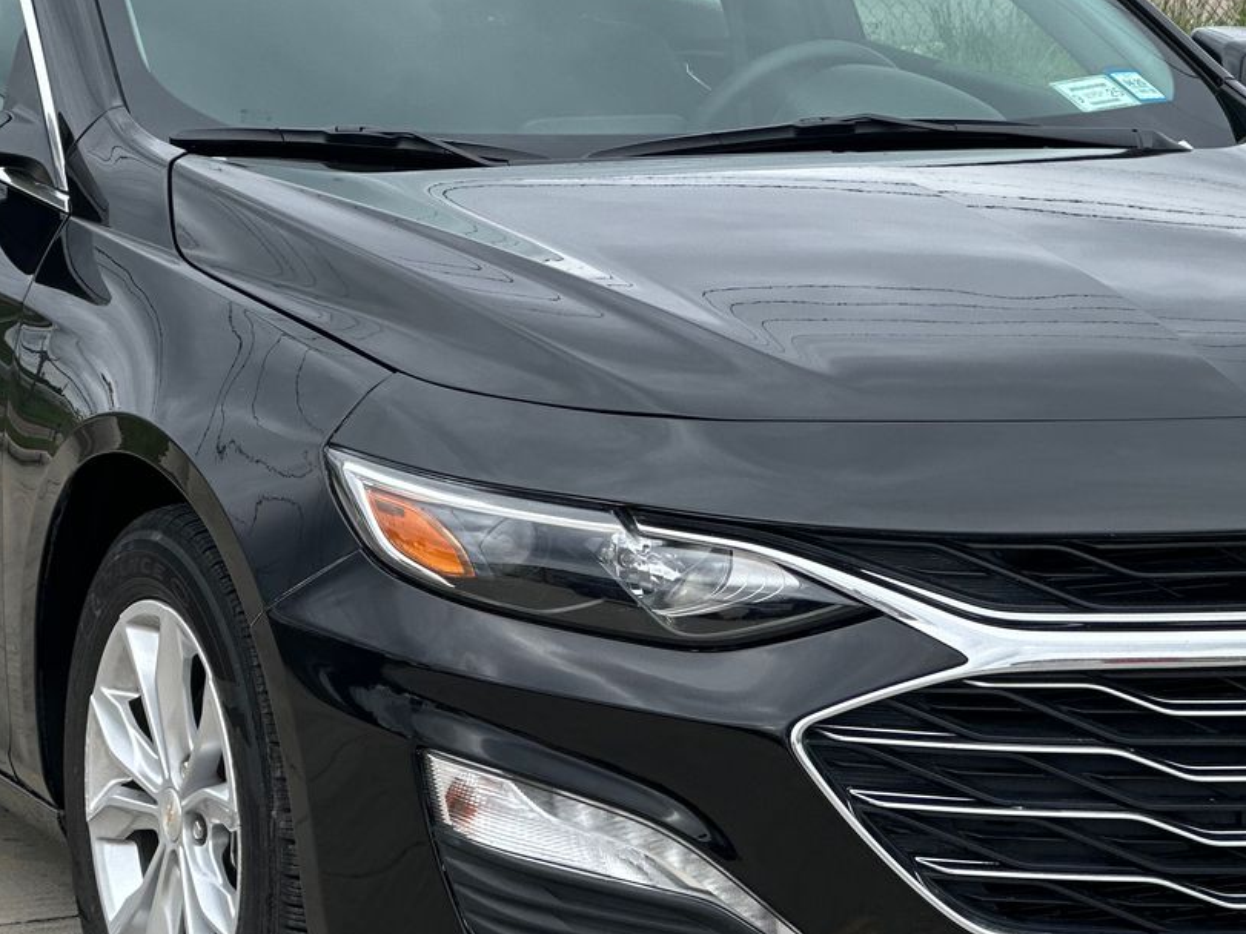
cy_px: 465
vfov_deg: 9.8
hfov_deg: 13.0
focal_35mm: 152
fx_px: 5470
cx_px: 625
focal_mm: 9
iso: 25
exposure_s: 1/159
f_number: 2.8
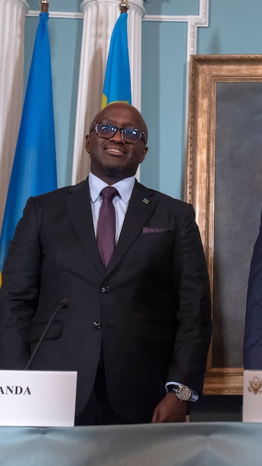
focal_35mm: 75
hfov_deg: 15.4
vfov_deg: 28.2
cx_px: 338
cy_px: 214
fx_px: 926
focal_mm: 44
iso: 5000
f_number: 5
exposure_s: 1/400
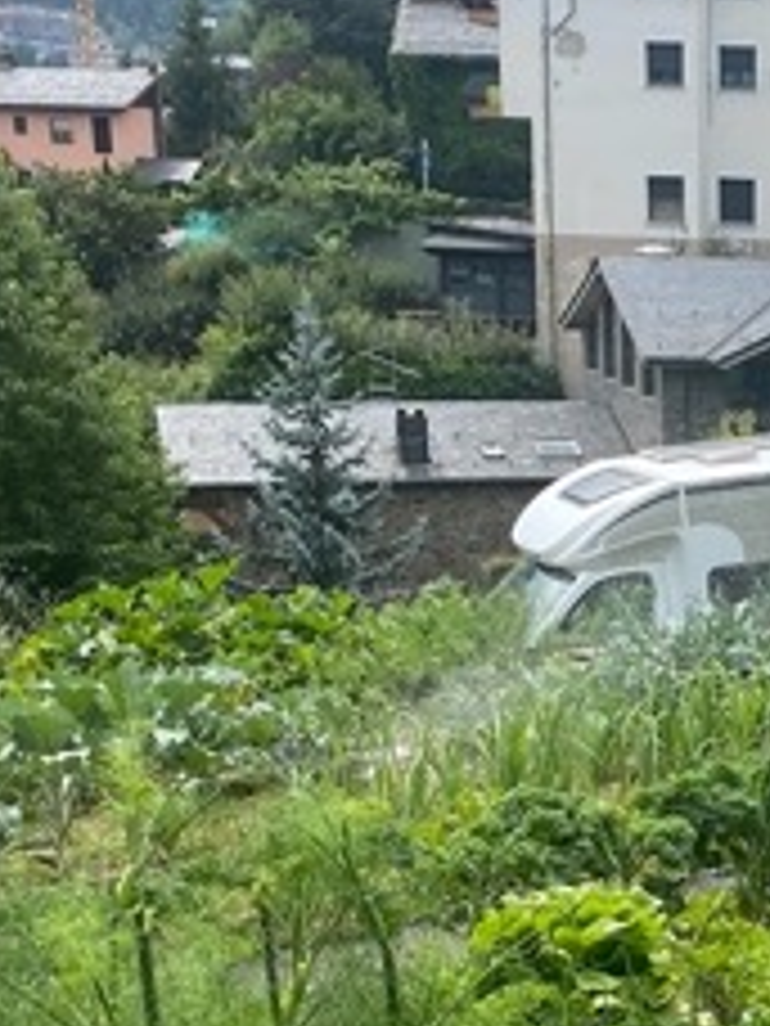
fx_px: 2165
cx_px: 887
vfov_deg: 25.7
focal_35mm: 73
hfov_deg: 19.2
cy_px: 945
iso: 32
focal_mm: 4.25
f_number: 1.8
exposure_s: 1/1678
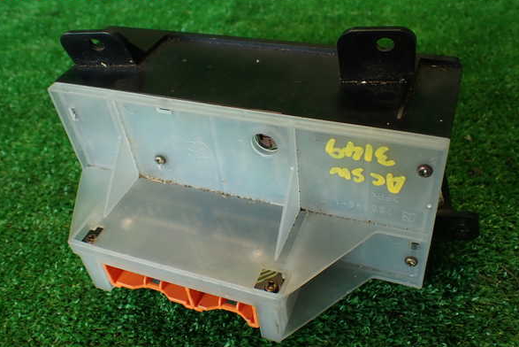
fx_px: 490
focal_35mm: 34
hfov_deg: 55.8
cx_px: 263
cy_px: 179
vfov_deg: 38.9
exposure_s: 1/60
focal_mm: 5.79
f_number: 2.4
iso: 200
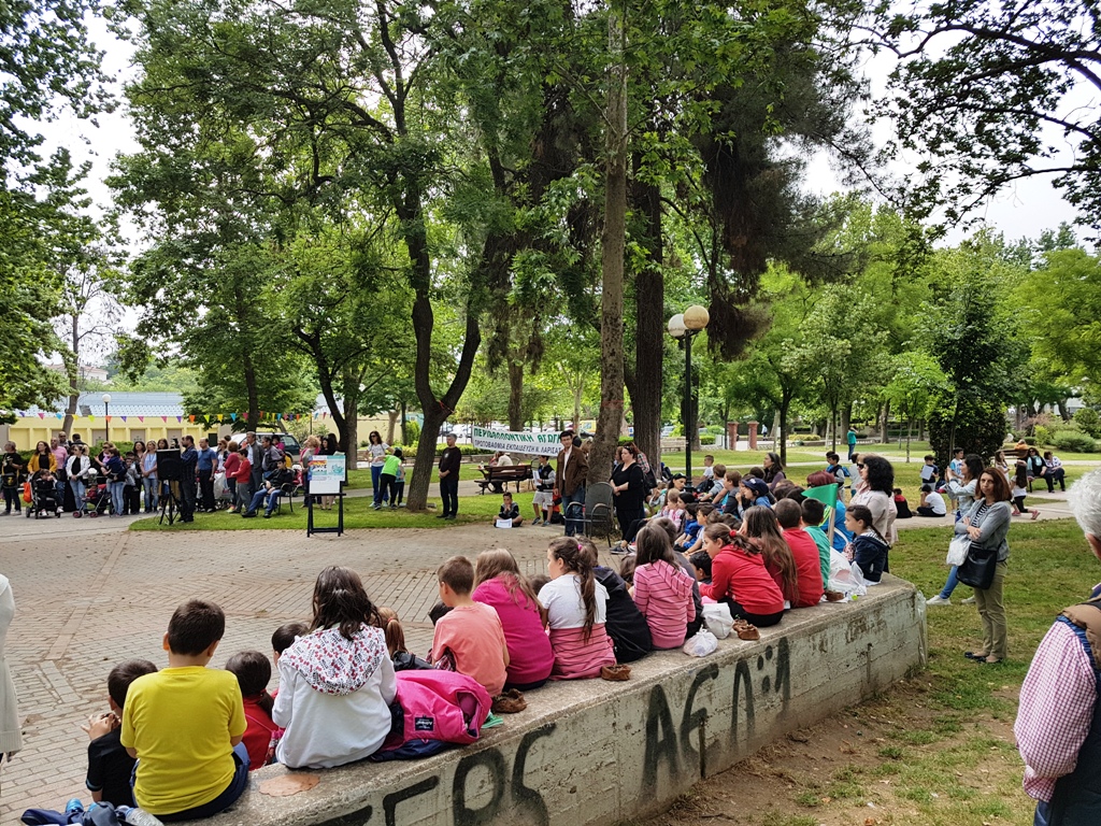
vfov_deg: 53.1
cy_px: 413
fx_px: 827
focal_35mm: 26
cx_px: 550
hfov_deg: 67.3
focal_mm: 4.2
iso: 40
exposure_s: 1/1656
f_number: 1.7
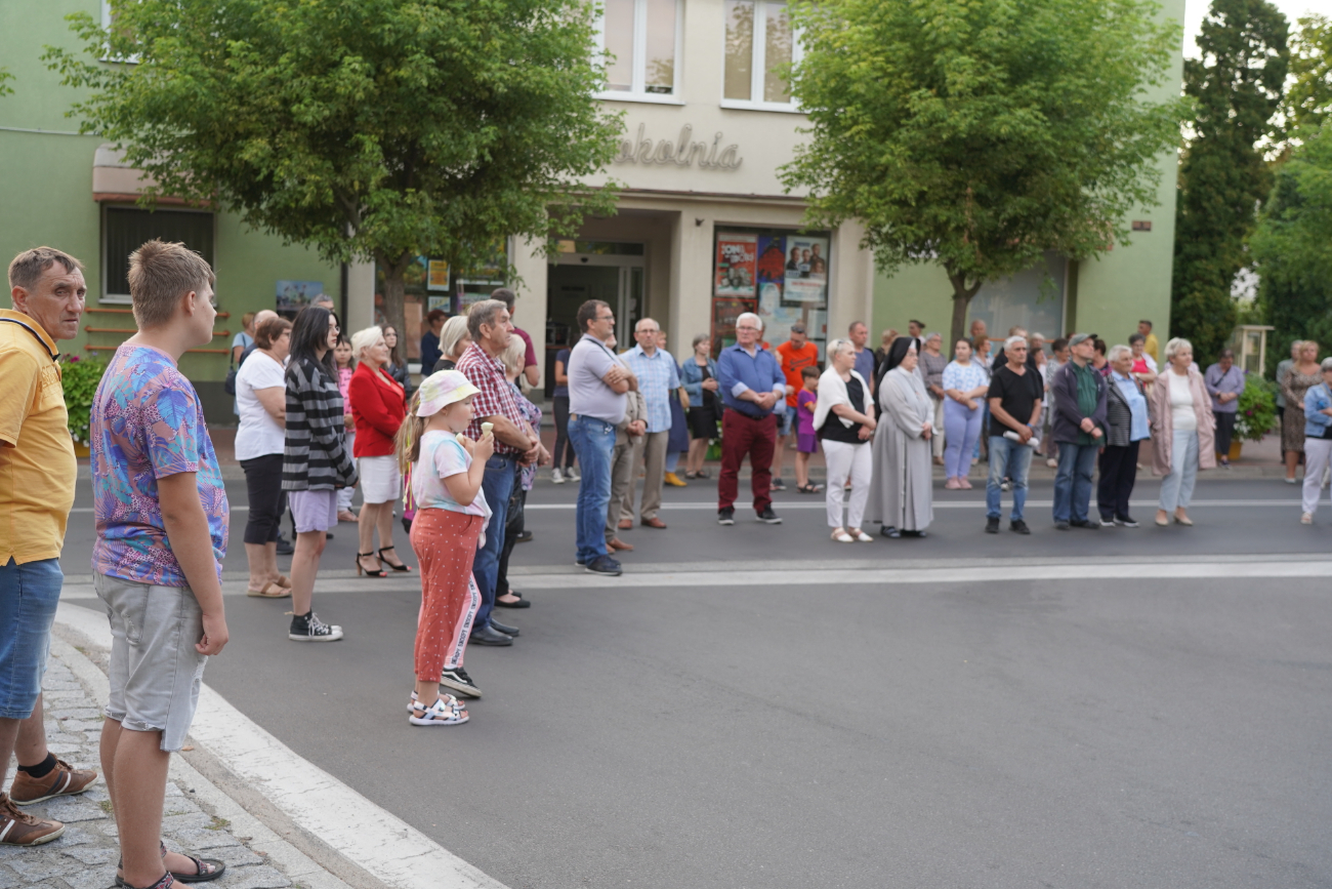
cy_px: 444
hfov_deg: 50.7
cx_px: 666
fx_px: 1406
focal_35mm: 38
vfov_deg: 35.1
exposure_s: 1/160
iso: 320
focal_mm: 38
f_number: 4
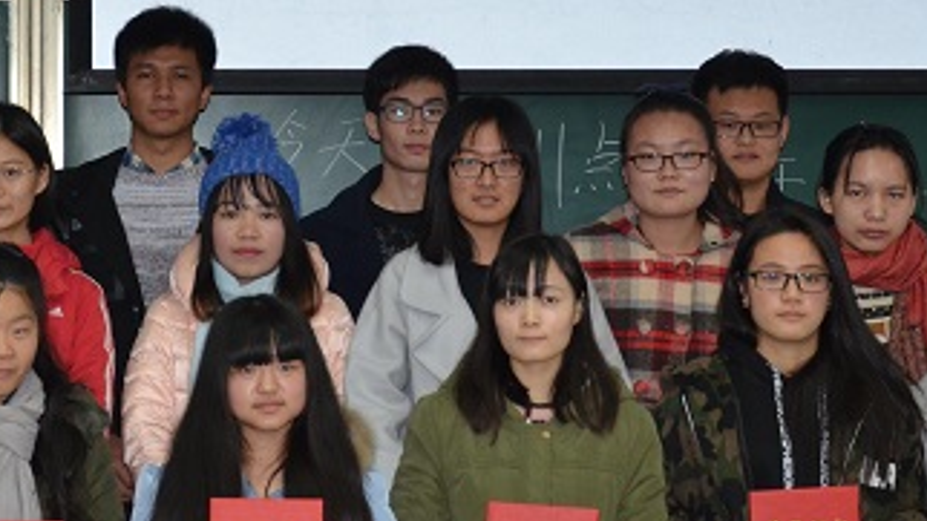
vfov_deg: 7.7
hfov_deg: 13.6
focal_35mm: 158
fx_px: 3883
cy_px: 219
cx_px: 239
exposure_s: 1/60
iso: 800
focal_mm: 50
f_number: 5
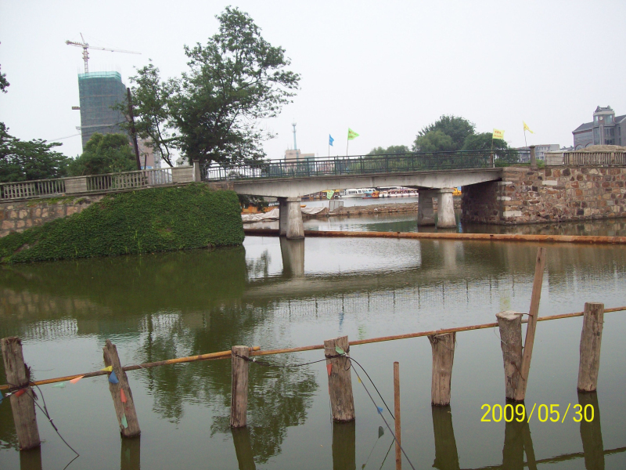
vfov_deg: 39.7
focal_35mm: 36
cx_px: 313
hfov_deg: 51.4
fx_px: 651
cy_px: 235
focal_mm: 6
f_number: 2.7
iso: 80
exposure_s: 1/612
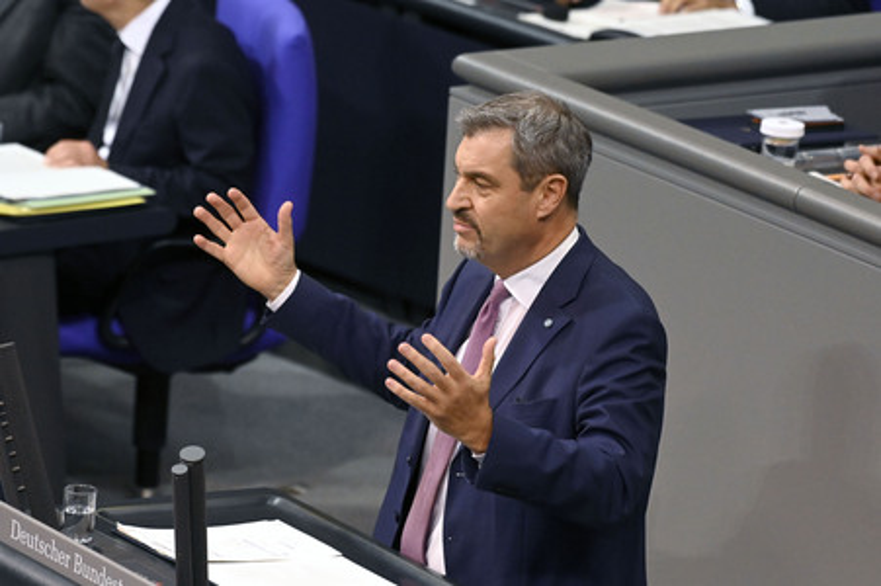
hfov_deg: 6.9
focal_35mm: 300
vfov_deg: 4.6
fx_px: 7336
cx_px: 440
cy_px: 293
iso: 10000
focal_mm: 300
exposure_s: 1/400
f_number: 5.6
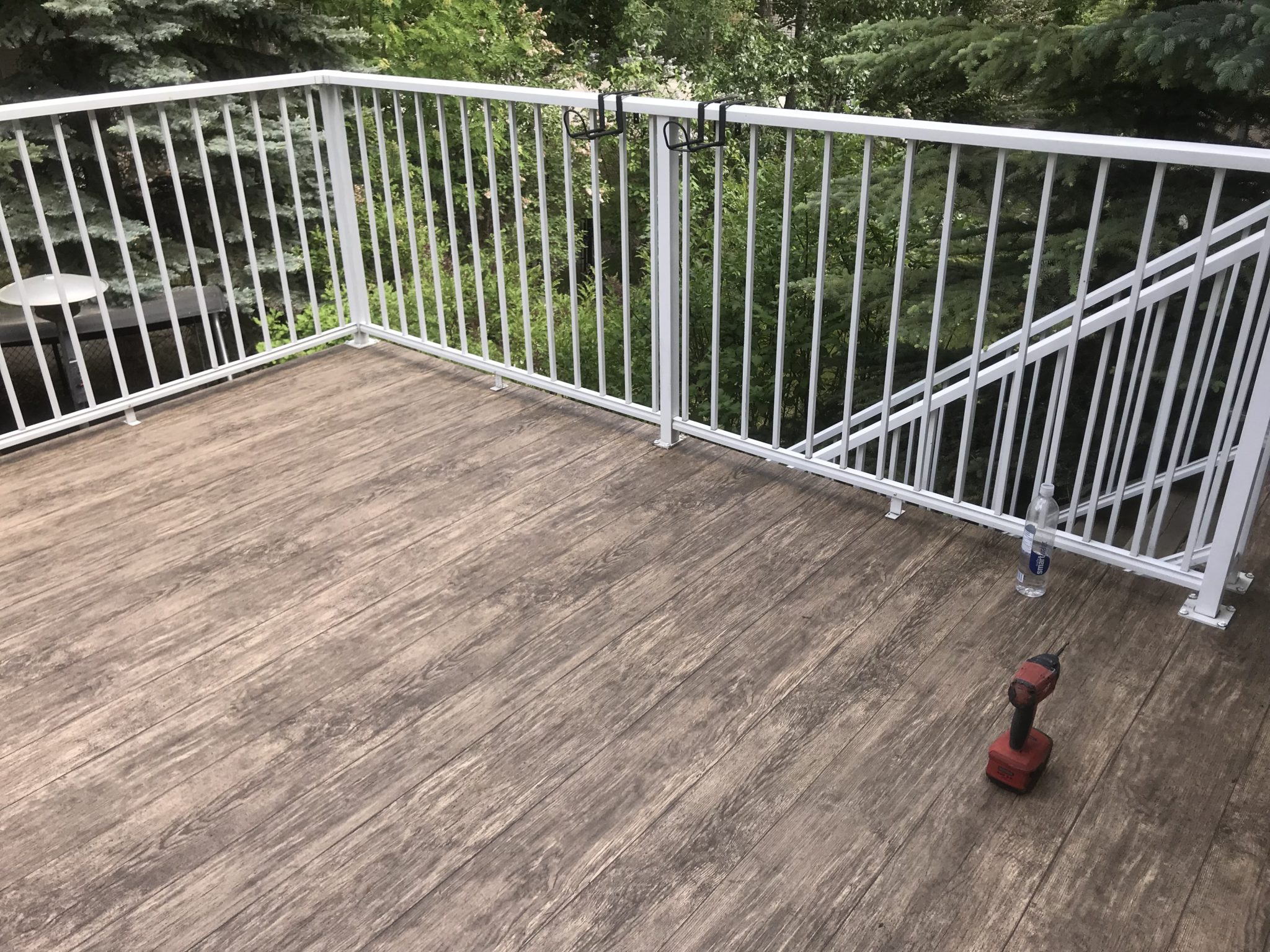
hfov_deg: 63.4
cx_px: 635
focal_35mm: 28
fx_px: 1027
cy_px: 476
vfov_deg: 49.7
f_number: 1.8
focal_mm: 3.99
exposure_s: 1/471
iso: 20
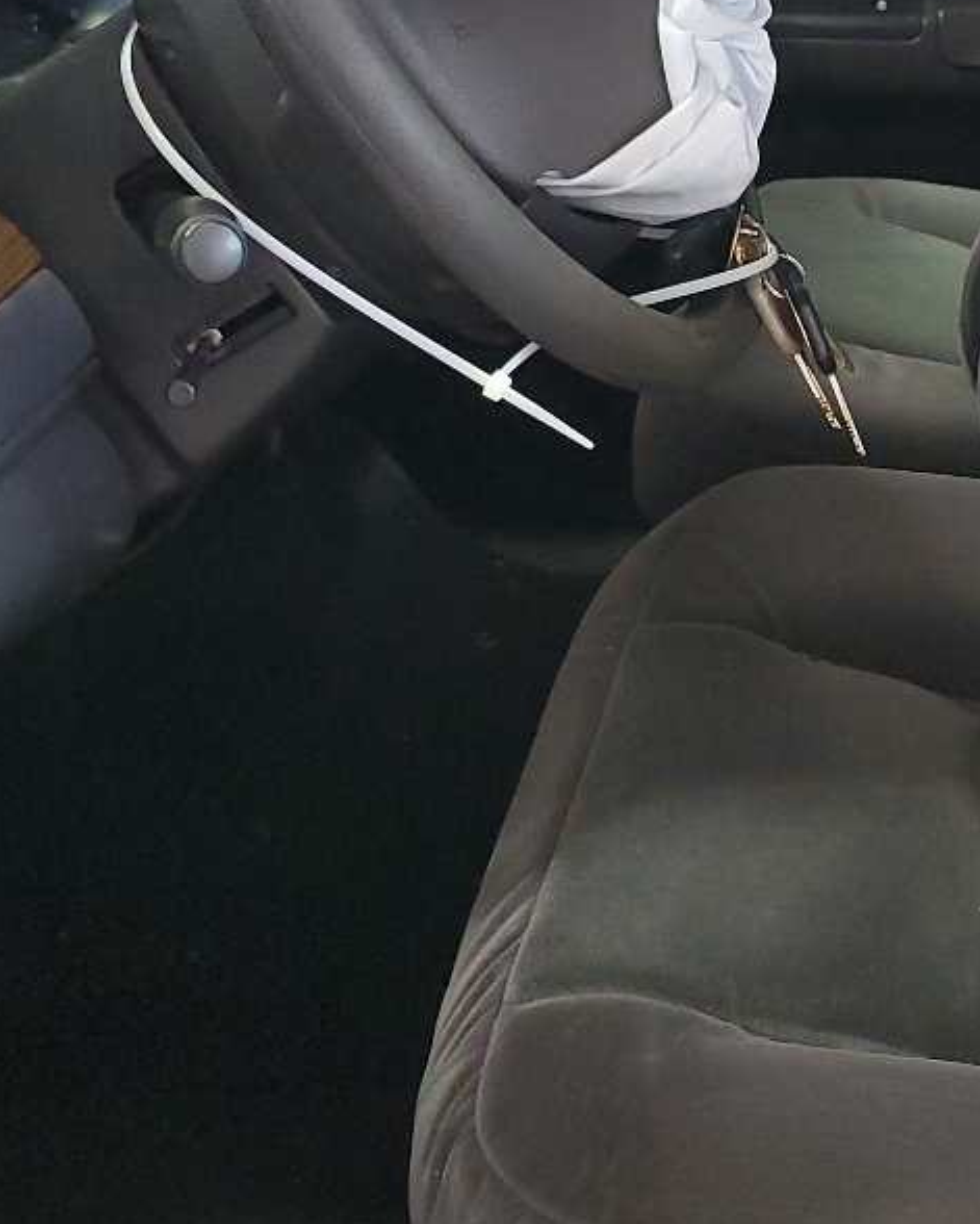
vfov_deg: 27.2
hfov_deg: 21.7
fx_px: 2500
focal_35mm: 69
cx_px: 886
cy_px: 350
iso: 282
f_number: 1.5
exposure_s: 1/40
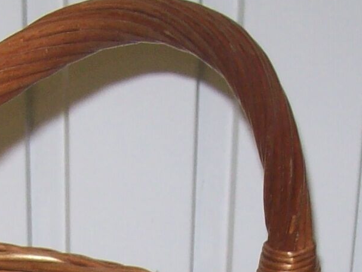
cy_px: 562
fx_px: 1768
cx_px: 88
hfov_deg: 11.7
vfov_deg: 8.3
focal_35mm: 169
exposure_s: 1/64
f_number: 2.7
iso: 80
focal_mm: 6
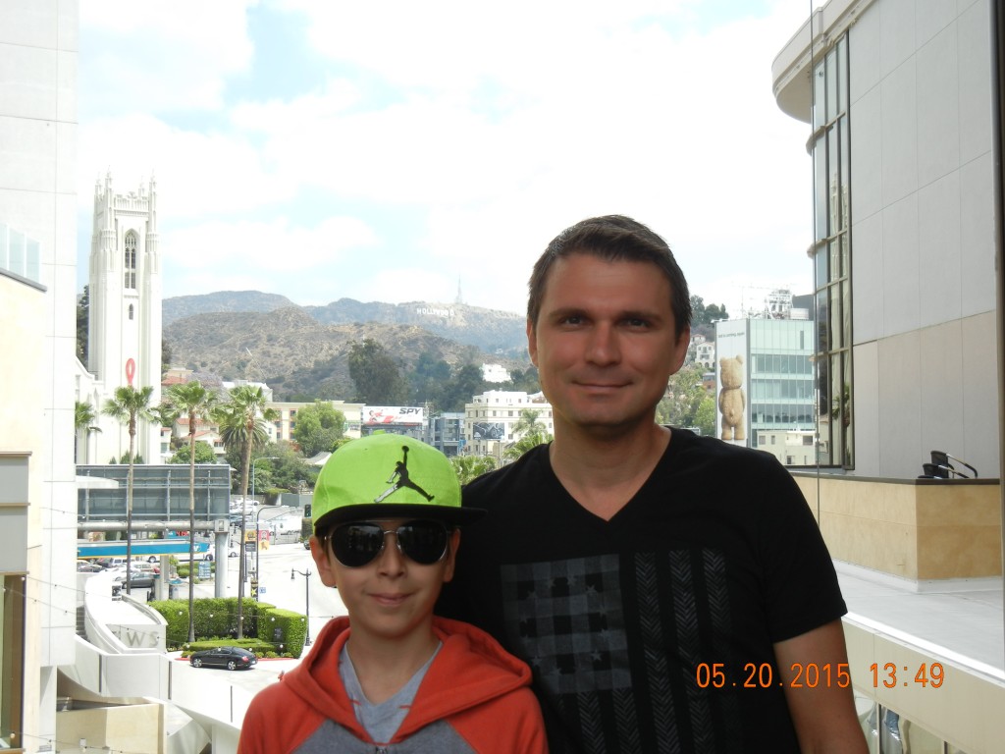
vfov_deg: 28.0
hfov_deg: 36.8
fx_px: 1510
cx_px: 502
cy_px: 377
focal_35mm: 52
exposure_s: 1/562
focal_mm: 9.3
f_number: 3.9
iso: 160
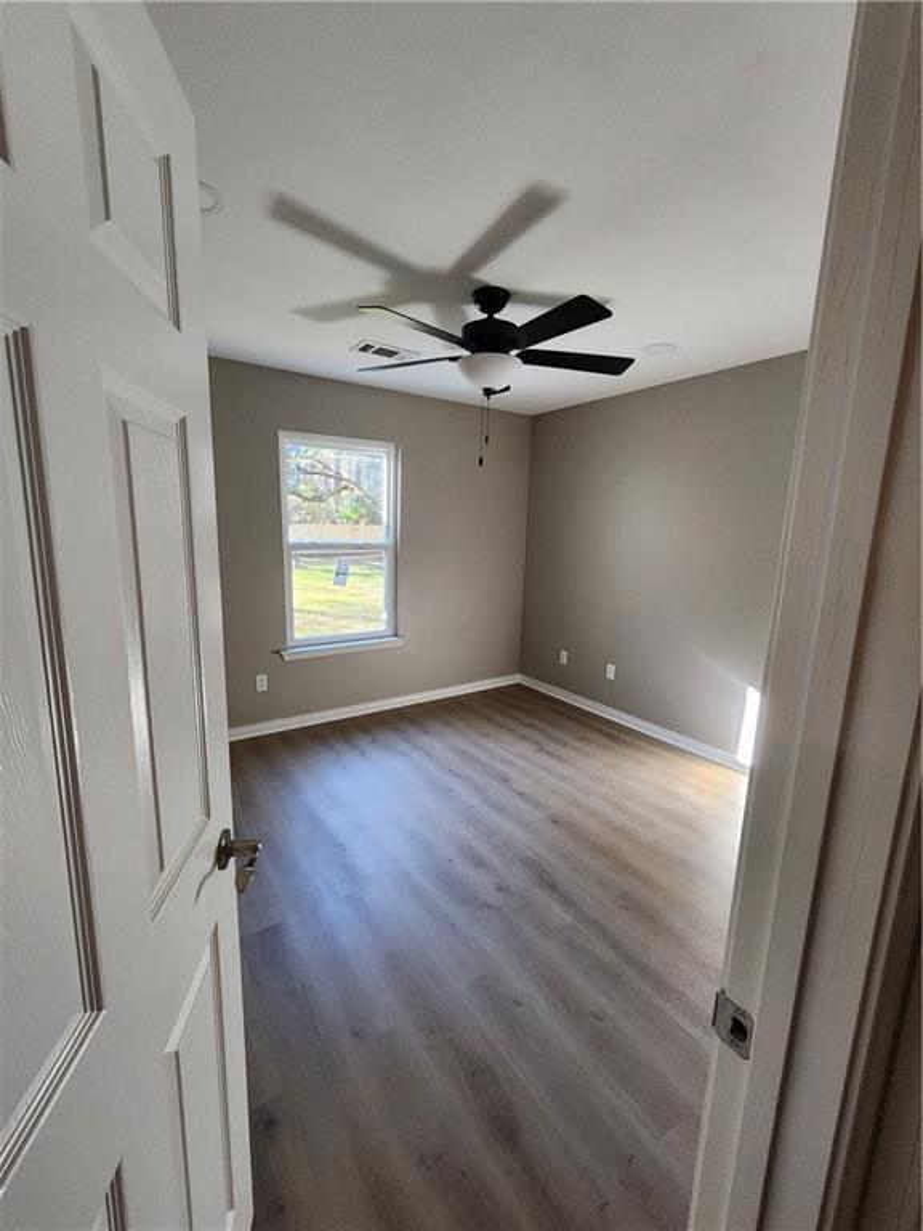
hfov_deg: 89.9
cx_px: 462
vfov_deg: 106.2
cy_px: 616
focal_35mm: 13
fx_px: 462
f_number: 2.2
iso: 400
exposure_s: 1/60
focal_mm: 2.2
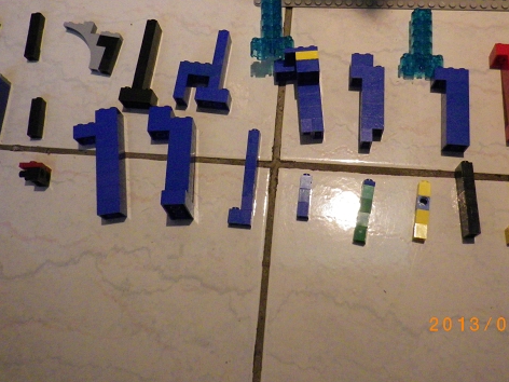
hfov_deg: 48.9
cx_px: 283
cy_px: 126
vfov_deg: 37.3
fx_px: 559
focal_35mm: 38
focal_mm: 5
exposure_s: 1/50
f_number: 3.2
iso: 500
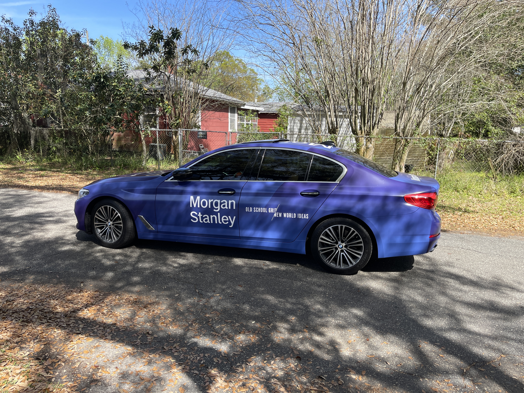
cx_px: 262
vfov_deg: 53.1
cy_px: 196
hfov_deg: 67.3
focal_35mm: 26
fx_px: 394
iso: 50
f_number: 1.6
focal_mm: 5.1
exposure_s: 1/1294
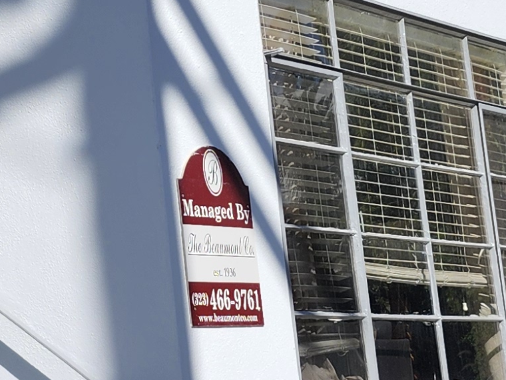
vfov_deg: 12.2
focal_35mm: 121
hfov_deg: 16.0
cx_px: 31
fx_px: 1769
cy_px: 35
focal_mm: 5.54
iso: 25
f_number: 1.8
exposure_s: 1/3483
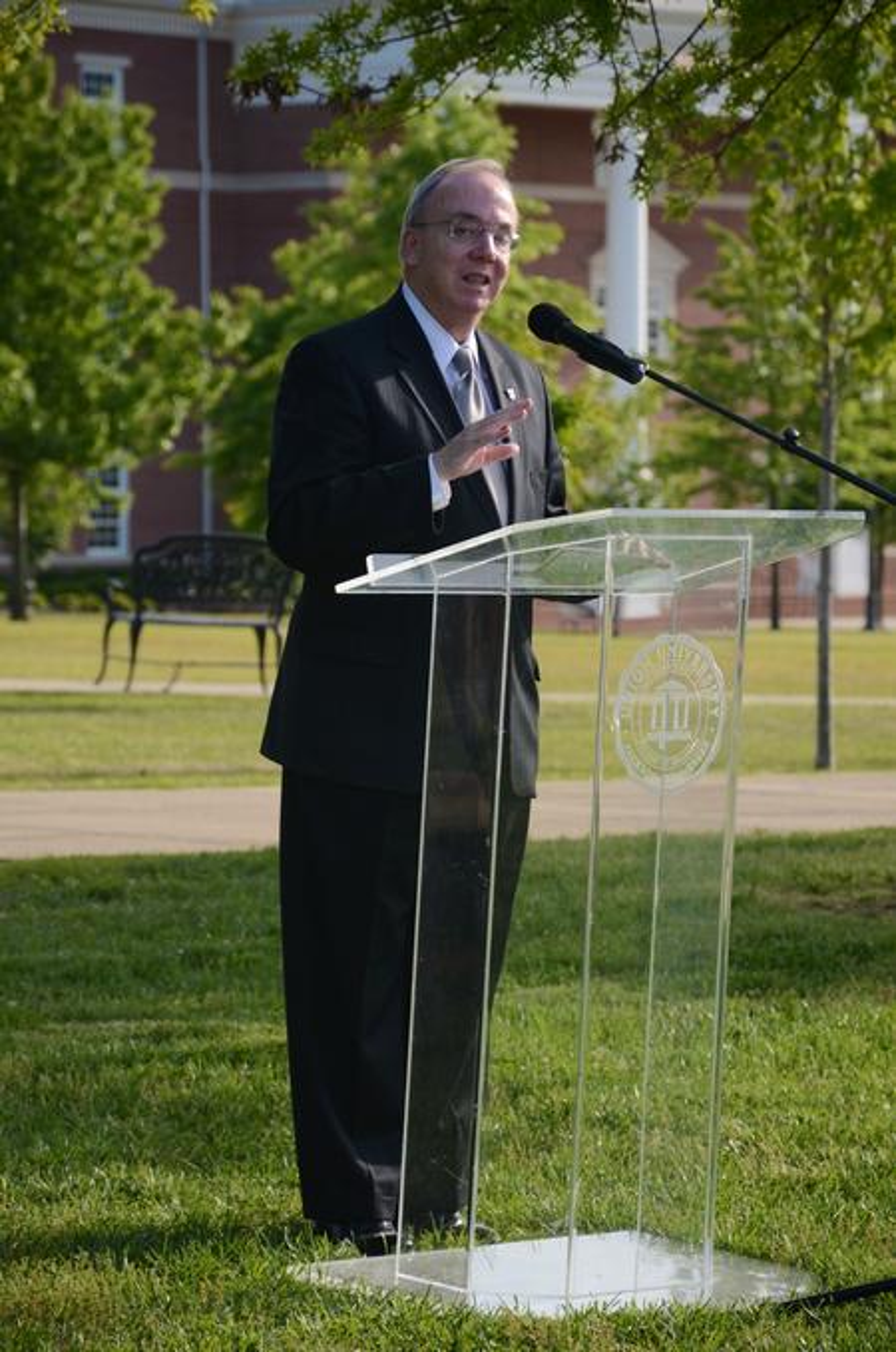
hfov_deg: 8.7
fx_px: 5904
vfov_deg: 13.1
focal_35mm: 158
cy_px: 676
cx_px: 448
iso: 100
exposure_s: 1/200
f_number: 5.6
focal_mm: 105
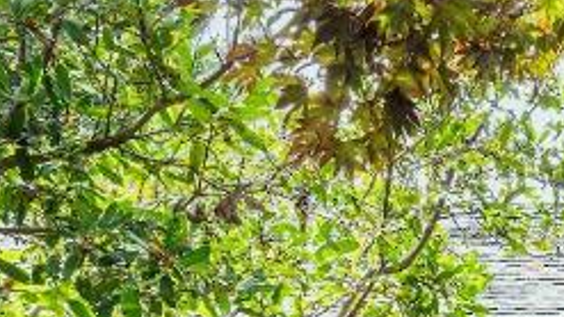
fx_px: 1331
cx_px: 480
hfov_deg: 23.4
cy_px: 684
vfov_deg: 11.8
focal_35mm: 89
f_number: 9
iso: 250
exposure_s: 1/80
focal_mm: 14
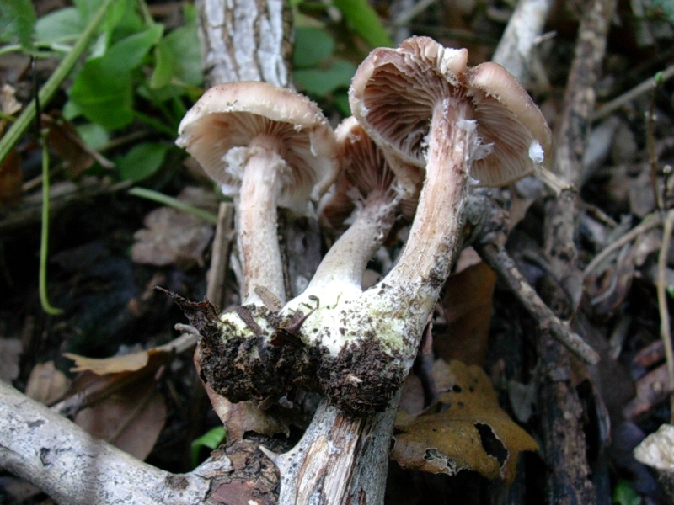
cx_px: 337
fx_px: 876
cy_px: 252
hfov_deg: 42.1
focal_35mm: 45
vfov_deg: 32.2
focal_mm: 6.7
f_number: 2.9
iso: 70
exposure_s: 1/11.3
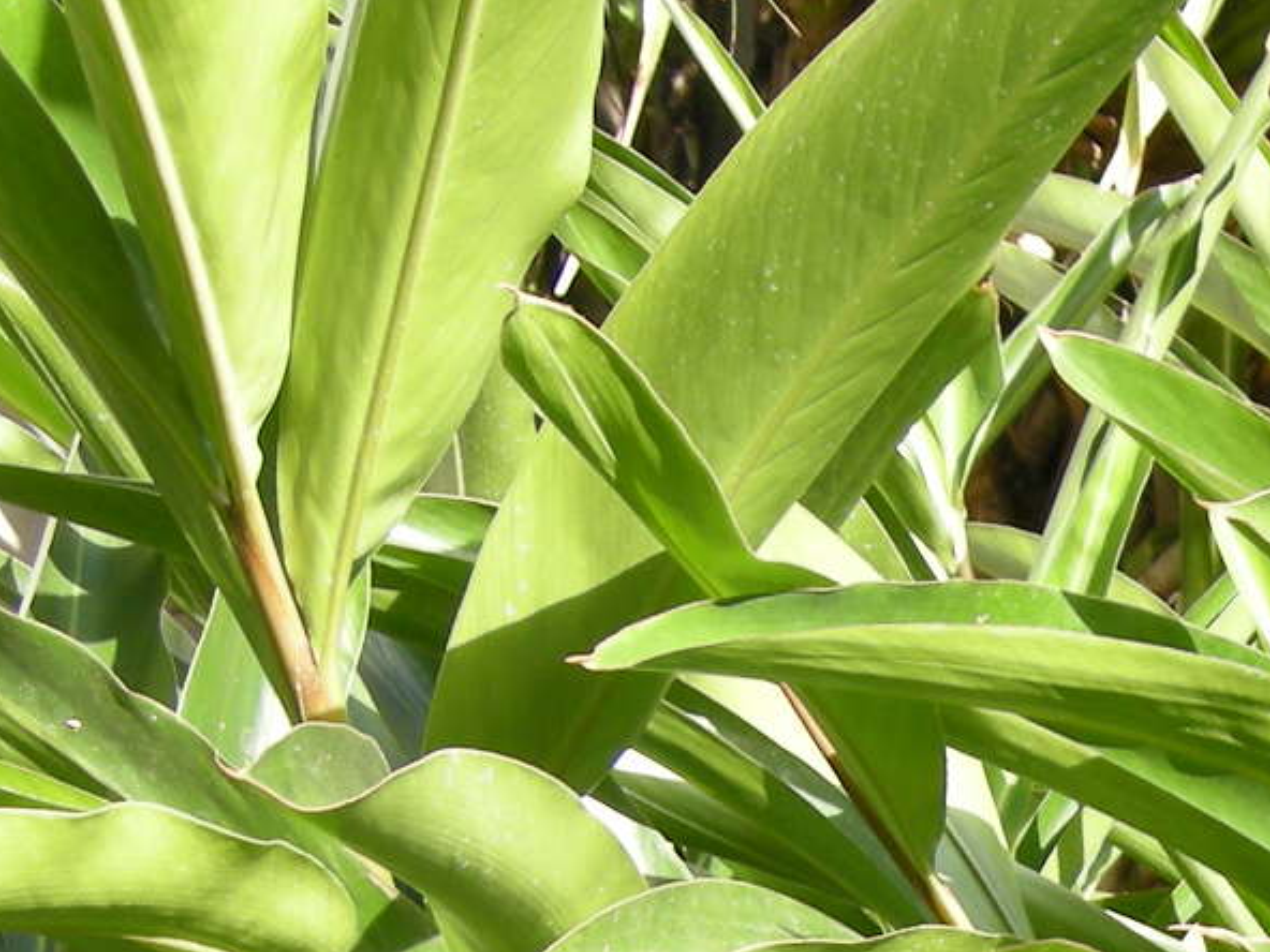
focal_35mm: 142
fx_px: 5210
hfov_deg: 13.2
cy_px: 1857
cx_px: 1873
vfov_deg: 9.8
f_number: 3.4
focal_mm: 7.5
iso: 64
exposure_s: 1/71
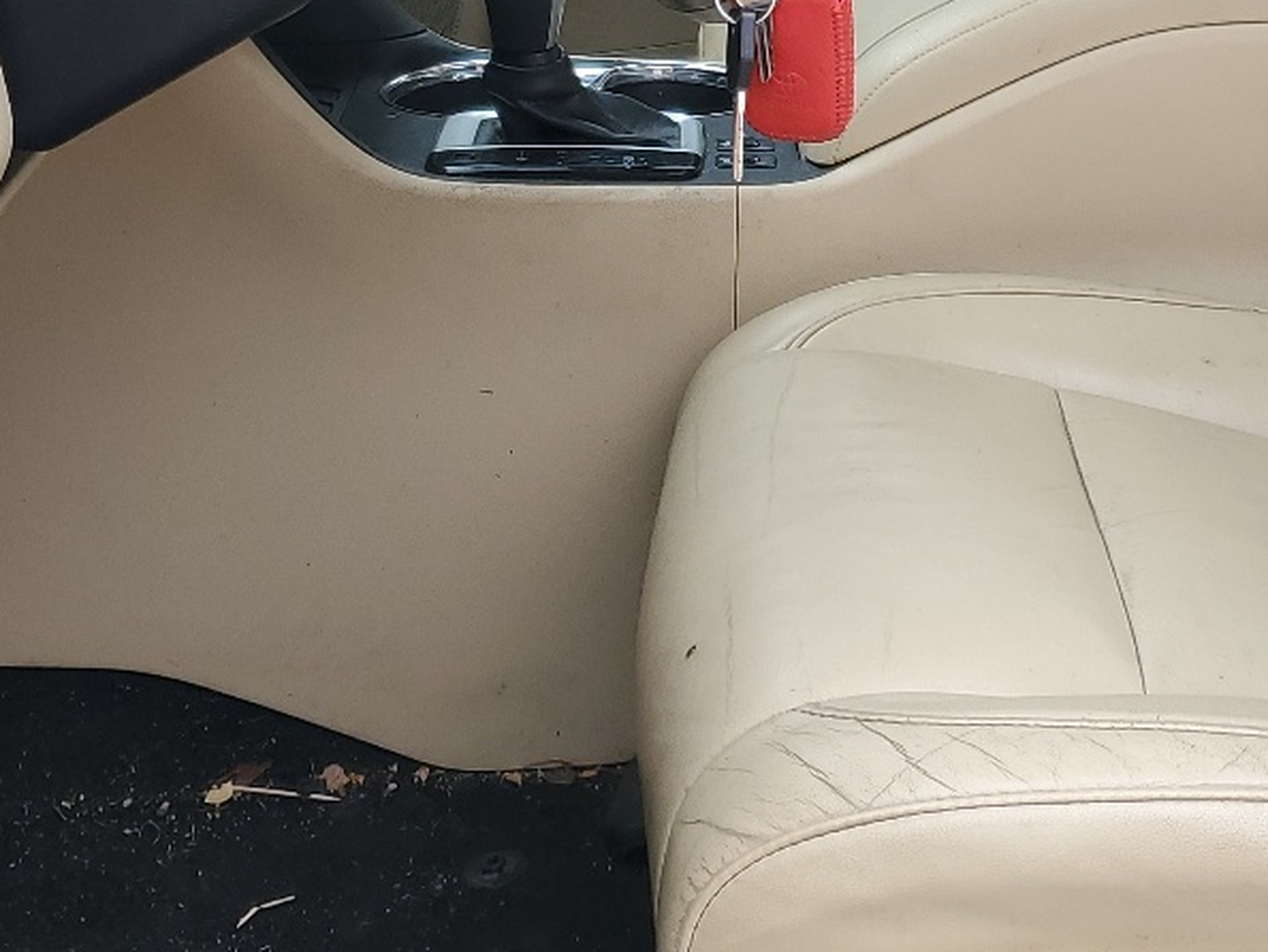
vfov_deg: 20.6
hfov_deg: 27.7
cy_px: 75
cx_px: 771
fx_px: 2565
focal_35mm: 70
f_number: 1.5
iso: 50
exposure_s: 1/417
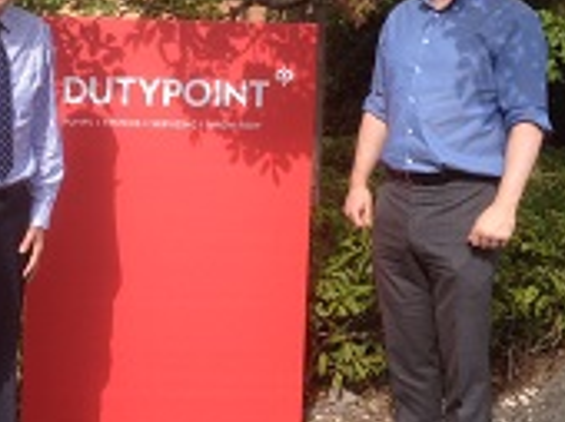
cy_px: 133
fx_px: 1174
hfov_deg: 26.9
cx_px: 186
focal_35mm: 72
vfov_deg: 20.3
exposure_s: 1/968
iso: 50
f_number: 2.4
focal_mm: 4.28
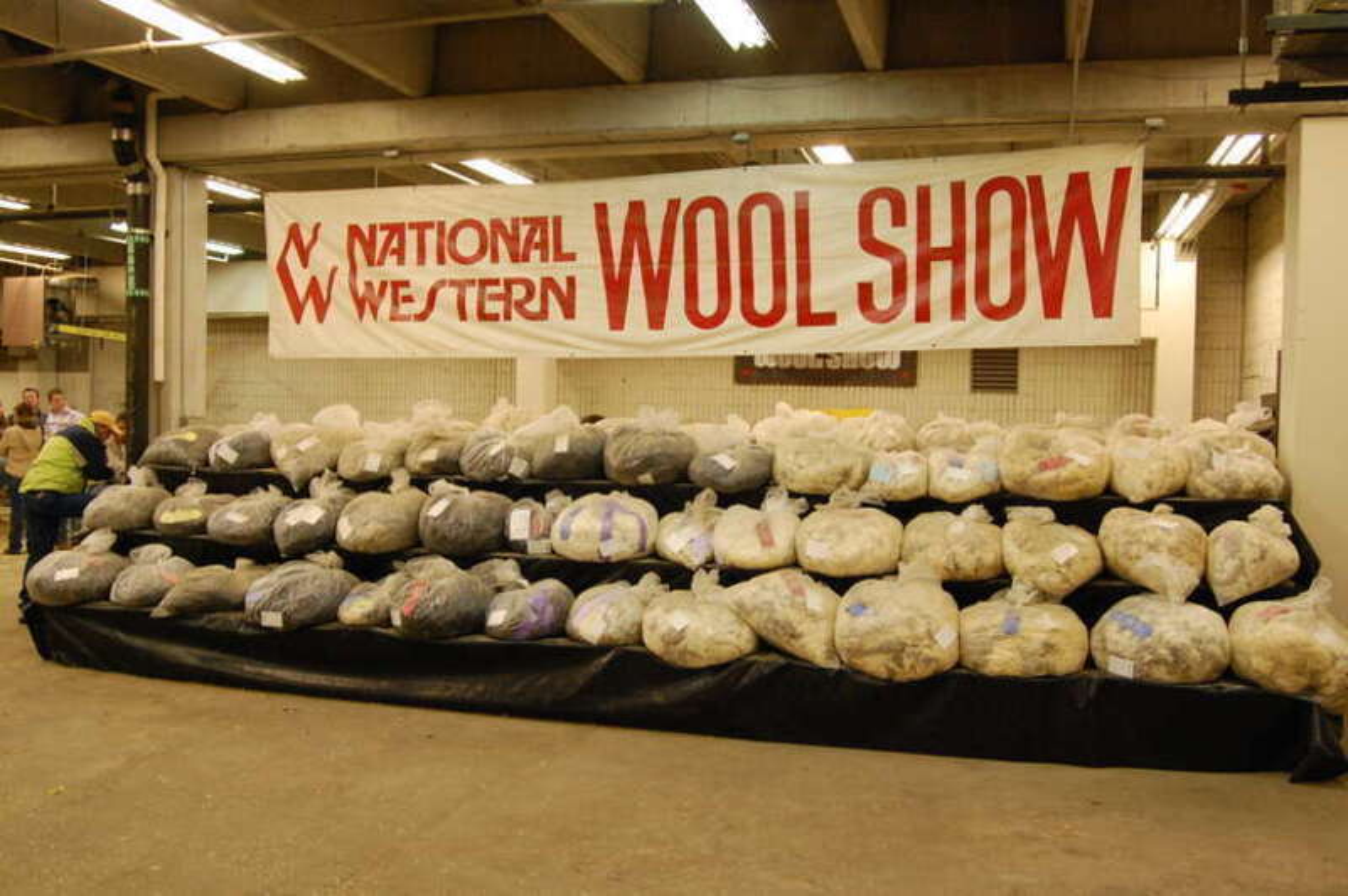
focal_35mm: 30
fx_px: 1122
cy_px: 448
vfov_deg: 43.5
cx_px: 674
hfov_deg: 62.0
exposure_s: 1/40
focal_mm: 20
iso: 1600
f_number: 7.1
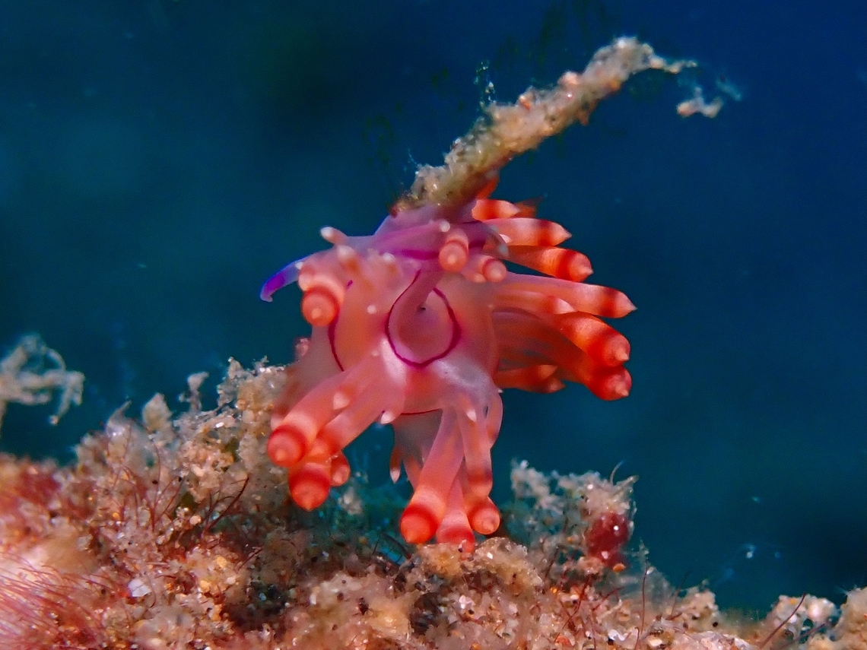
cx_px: 434
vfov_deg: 14.8
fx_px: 2505
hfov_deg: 19.6
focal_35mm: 100
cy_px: 325
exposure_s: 1/200
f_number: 6.3
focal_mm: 18
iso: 200
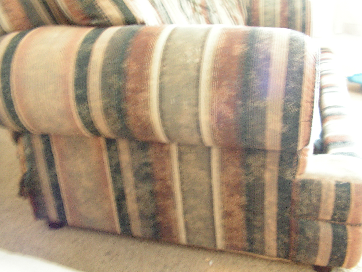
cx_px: 177
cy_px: 138
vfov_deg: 38.7
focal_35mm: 37
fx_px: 387
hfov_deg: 50.1
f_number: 3.2
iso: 160
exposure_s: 1/3
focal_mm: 6
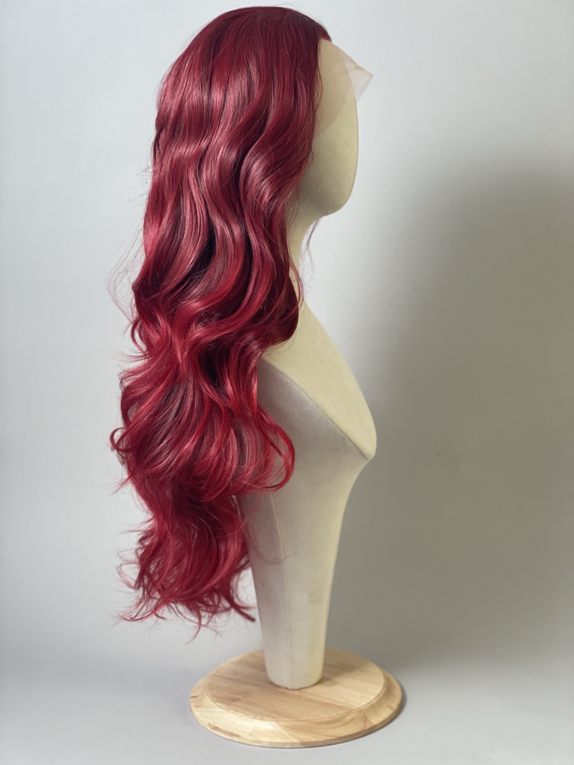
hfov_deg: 28.0
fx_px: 1150
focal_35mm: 52
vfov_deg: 36.8
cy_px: 382
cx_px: 287
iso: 160
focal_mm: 6
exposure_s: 1/122
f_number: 2
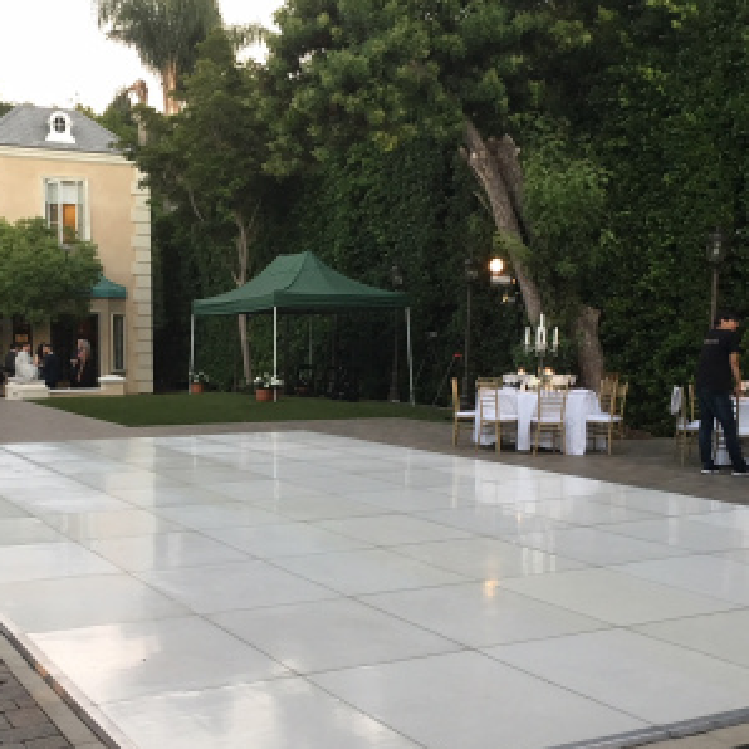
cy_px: 459
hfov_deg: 36.8
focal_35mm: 46
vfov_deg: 36.6
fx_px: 1126
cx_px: 334
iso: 100
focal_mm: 4.15
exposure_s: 1/30
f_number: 2.2
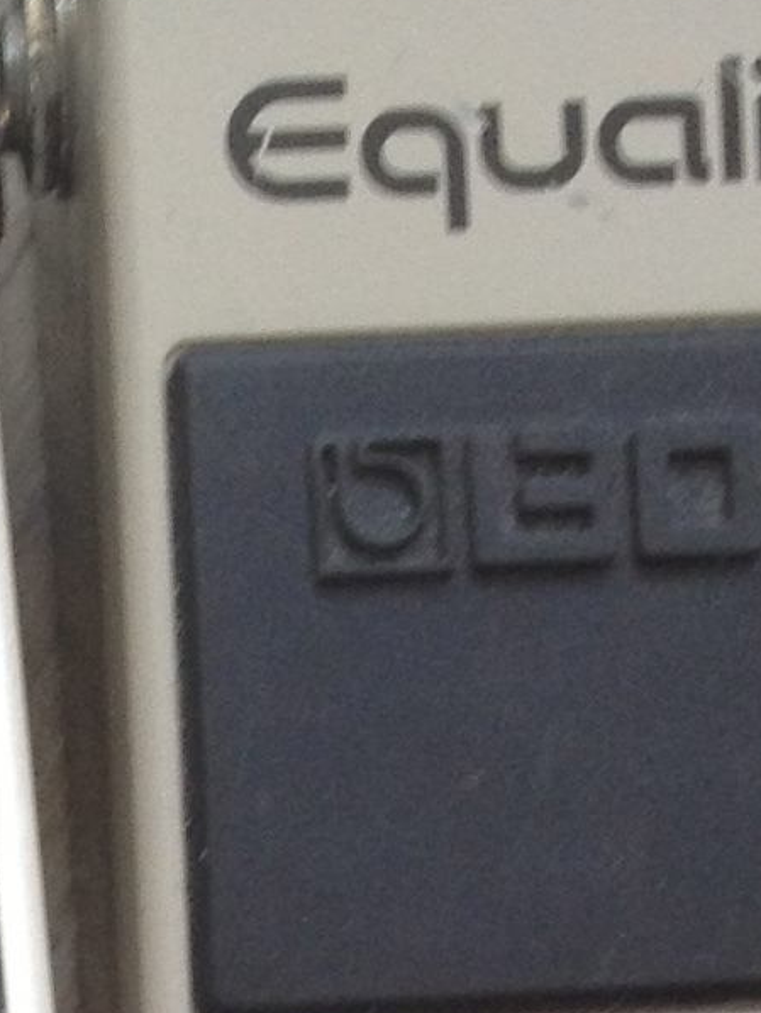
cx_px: -186
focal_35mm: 191
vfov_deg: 8.9
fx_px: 5595
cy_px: 2739
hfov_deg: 7.7
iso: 64
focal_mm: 4.28
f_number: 2.4
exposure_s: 1/20
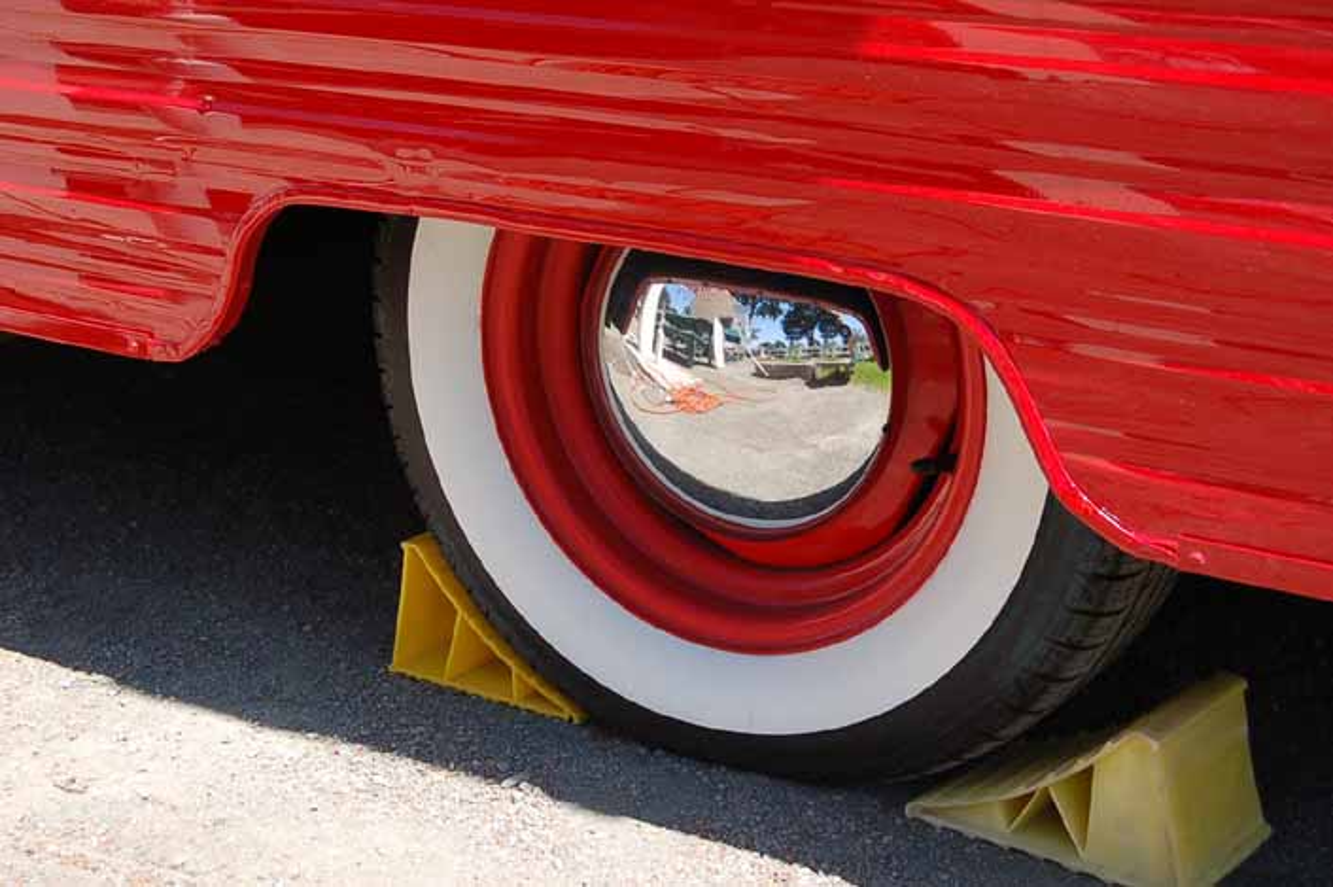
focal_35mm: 63
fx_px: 2331
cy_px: 444
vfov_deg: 21.5
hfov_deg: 31.9
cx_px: 666
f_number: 7.1
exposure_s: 1/200
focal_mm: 42
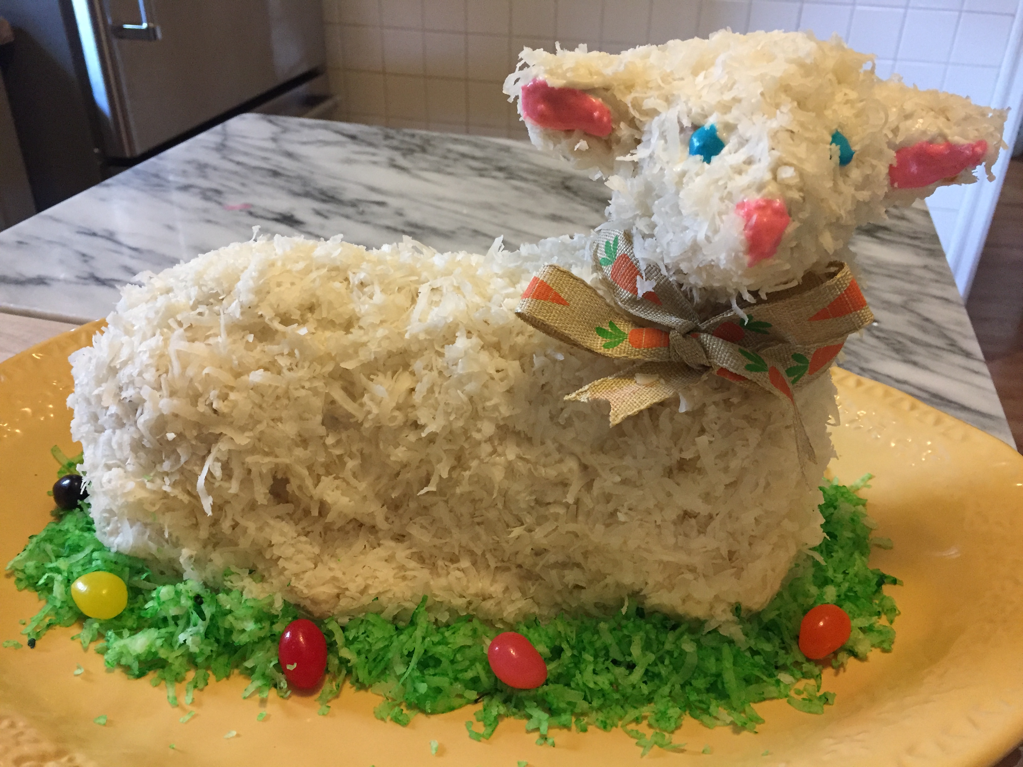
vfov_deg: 48.2
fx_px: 857
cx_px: 512
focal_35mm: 29
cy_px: 384
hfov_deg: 61.7
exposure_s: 1/30
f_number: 2.2
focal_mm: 4.15
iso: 160
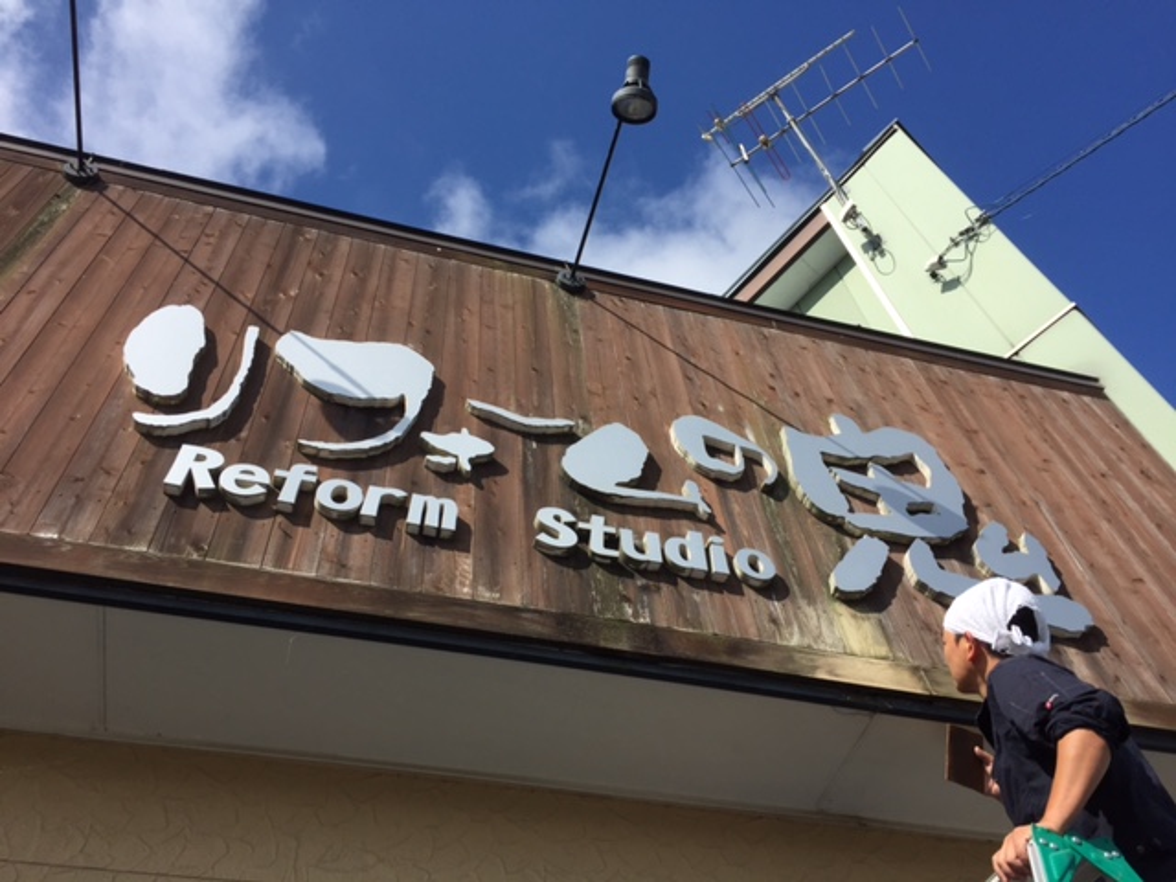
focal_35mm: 29
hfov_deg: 61.7
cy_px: 441
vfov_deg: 48.2
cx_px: 588
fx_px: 985
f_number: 2.2
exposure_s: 1/2475
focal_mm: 4.15
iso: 32
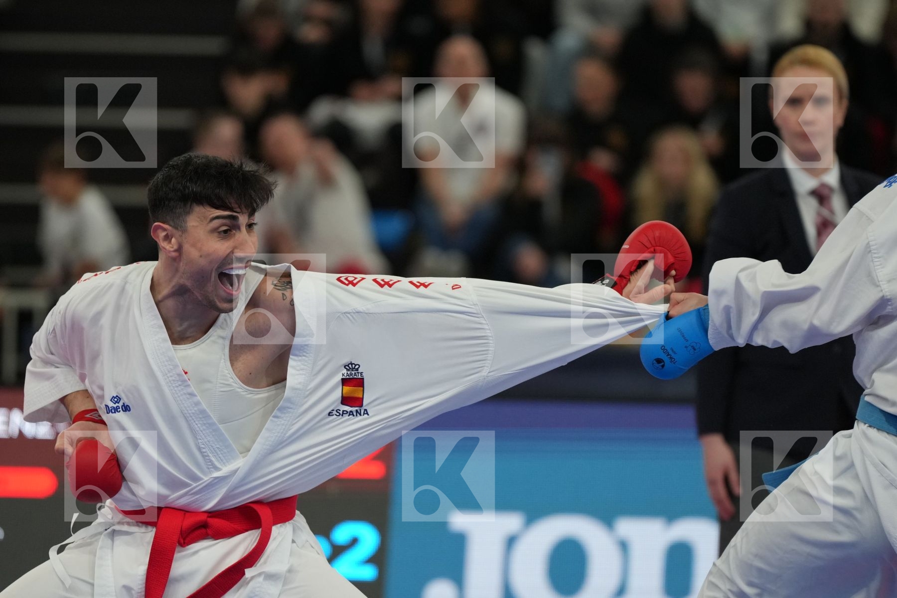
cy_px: 299
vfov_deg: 4.6
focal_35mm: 300
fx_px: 7474
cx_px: 448
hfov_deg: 6.9
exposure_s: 1/1000
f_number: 2.8
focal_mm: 200
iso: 1600
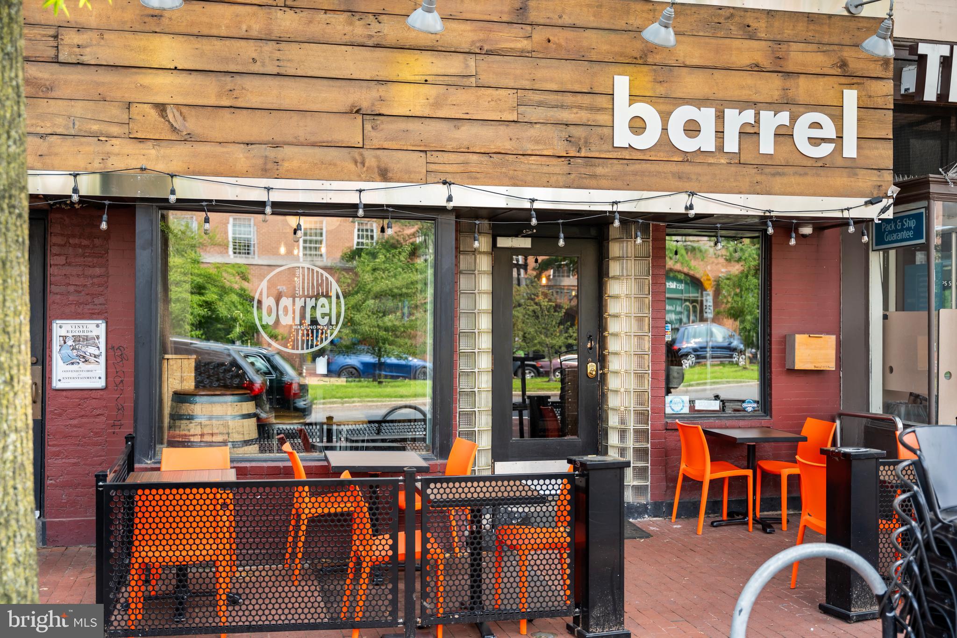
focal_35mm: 39
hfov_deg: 49.9
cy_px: 319
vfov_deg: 34.5
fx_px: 1029
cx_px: 478
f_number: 2.8
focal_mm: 38.7
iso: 100
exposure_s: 1/250
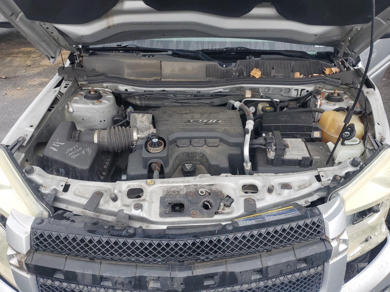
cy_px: 146
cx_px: 195
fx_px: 293
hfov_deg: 67.3
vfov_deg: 53.1
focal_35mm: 26
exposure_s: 1/500
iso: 50
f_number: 1.5
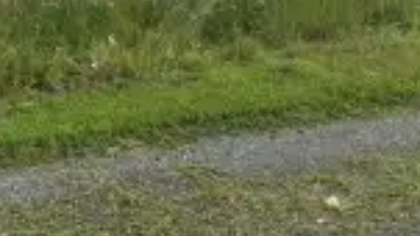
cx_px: -25
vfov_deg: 14.9
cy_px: -128
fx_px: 835
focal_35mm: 75
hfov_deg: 26.3
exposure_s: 1/4082
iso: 50
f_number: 1.6
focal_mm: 5.96
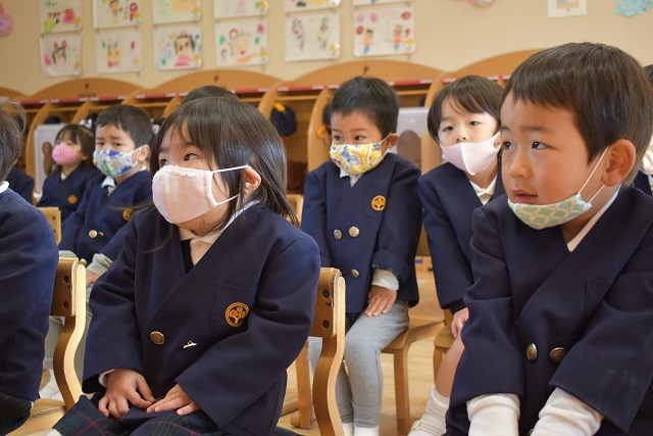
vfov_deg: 25.8
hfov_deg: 37.8
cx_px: 326
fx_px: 952
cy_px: 218
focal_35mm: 52
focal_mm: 35
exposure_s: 1/60
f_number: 4.5
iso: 640
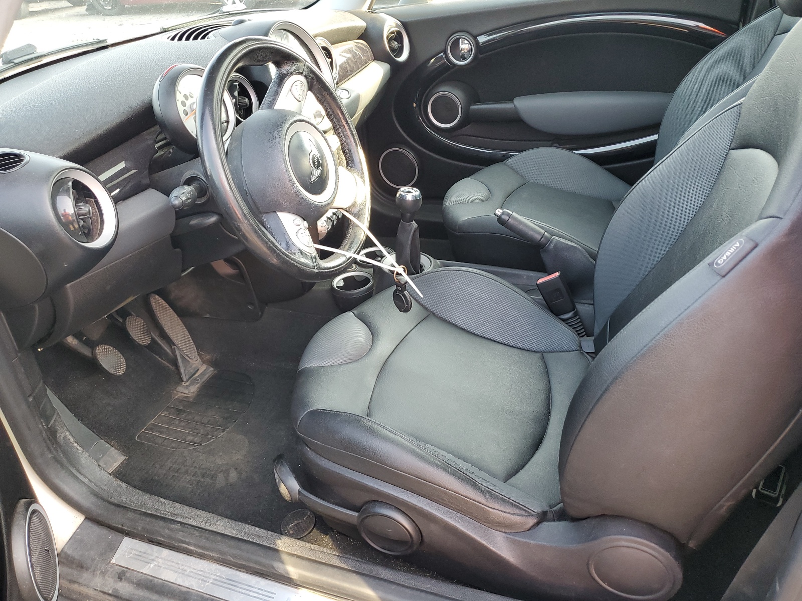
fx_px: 602
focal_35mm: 26
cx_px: 401
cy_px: 300
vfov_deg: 53.1
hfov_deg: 67.3
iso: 83
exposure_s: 1/120
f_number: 1.5
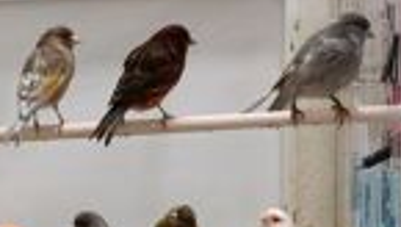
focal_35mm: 90
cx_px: 58
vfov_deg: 12.7
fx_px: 958
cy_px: 363
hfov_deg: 23.2
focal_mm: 4.25
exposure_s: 1/33
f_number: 1.7
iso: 500
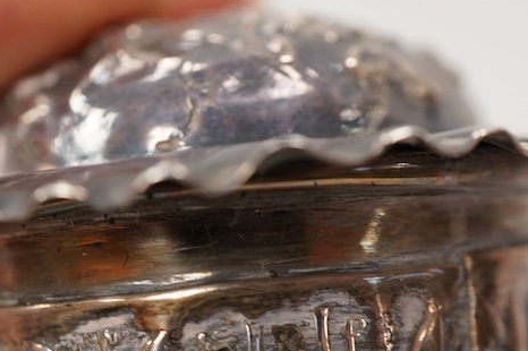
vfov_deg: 15.4
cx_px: 293
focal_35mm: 87
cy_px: 336
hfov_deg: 23.4
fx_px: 1275
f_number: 8
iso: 1250
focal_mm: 30
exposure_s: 1/125
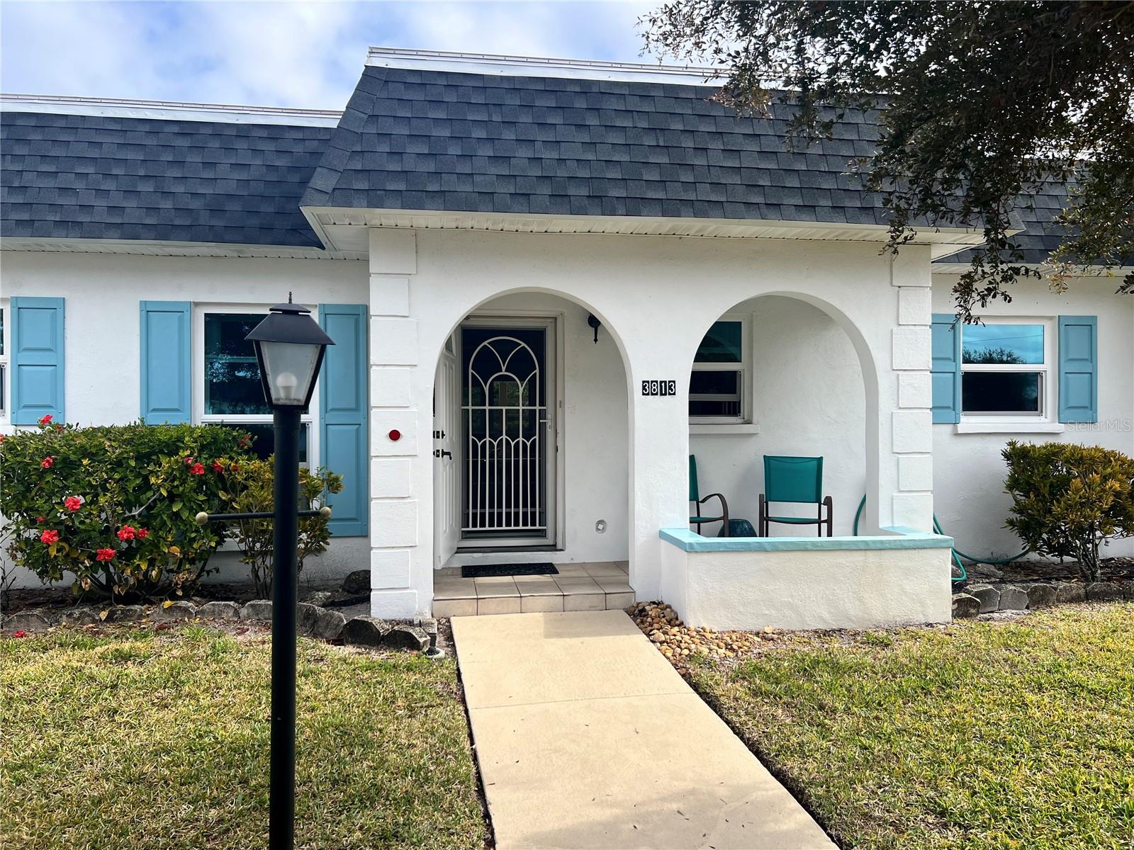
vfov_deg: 53.1
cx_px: 567
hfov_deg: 67.3
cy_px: 425
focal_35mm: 26
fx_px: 852
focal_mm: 5.7
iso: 50
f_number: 1.5
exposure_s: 1/1808
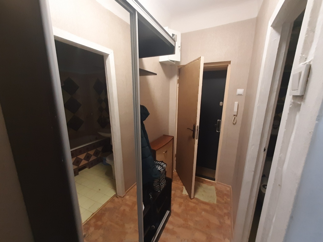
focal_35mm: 13
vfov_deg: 89.9
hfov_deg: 106.2
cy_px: 121
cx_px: 162
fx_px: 121
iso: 400
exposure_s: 1/25
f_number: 2.2
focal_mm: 1.42
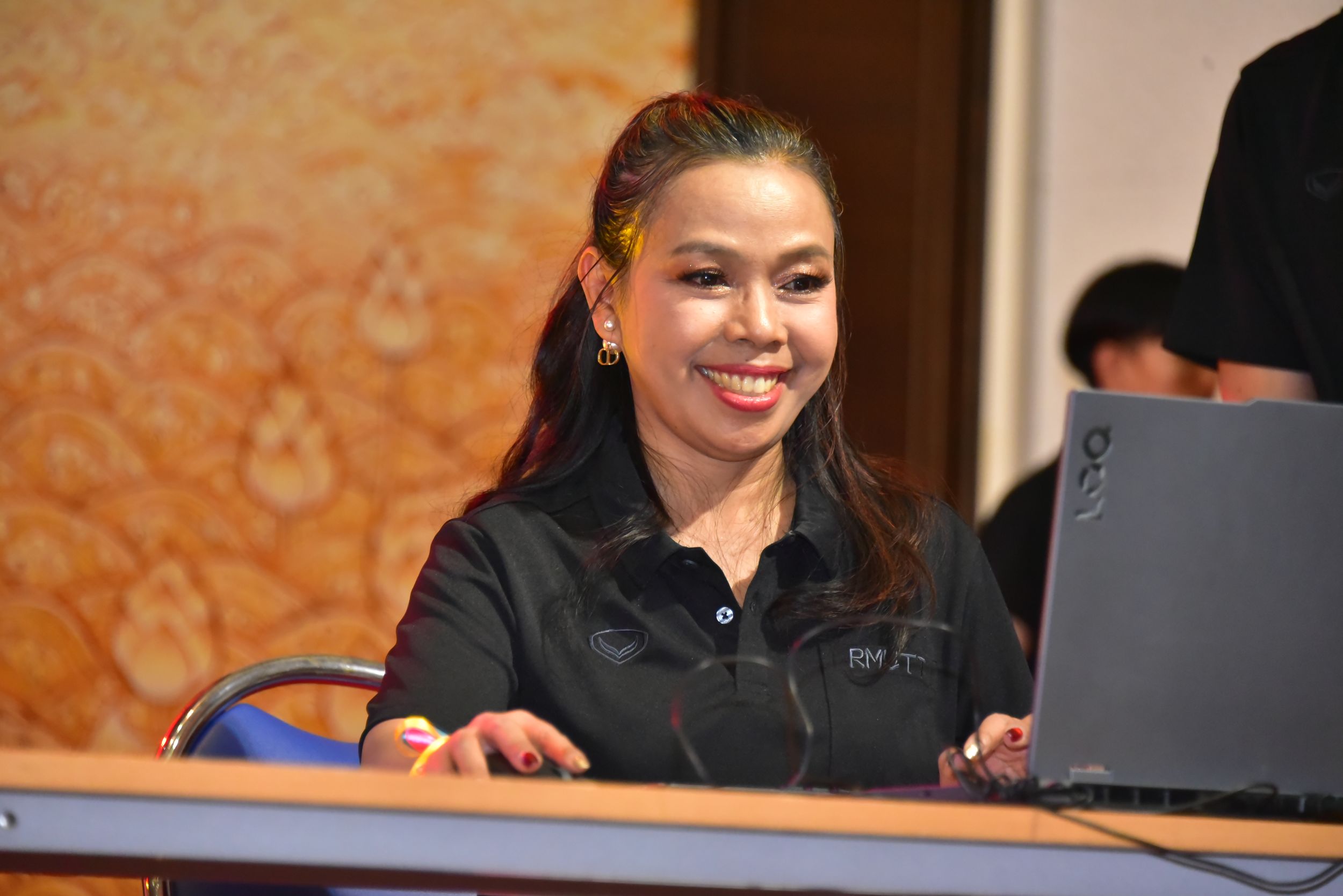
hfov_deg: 10.3
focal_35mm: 200
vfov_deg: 6.9
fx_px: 7464
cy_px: 448
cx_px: 672
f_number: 5.6
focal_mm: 200
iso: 6400
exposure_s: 1/160
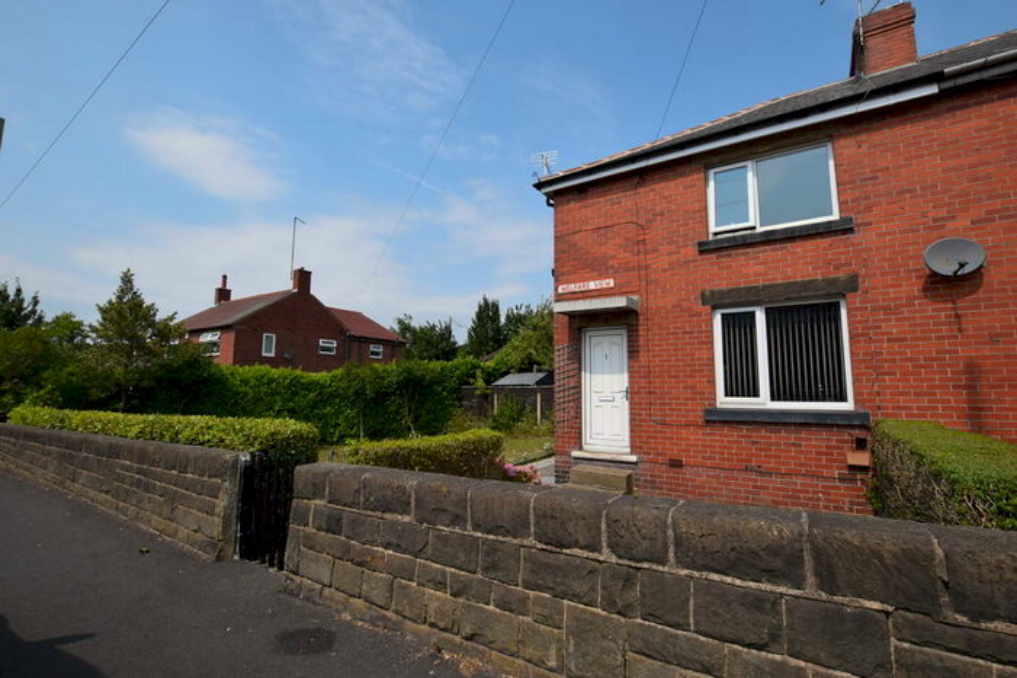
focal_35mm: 15
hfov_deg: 100.4
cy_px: 339
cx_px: 508
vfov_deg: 77.4
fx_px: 424
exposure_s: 1/200
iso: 100
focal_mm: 10
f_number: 9
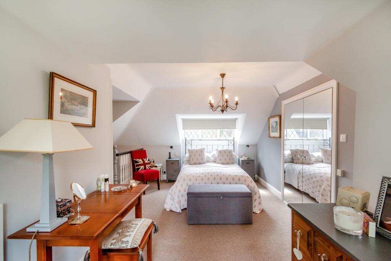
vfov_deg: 77.3
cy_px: 130
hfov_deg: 100.4
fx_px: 163
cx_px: 196
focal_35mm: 15
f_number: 8
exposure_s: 1/50
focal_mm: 10
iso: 200
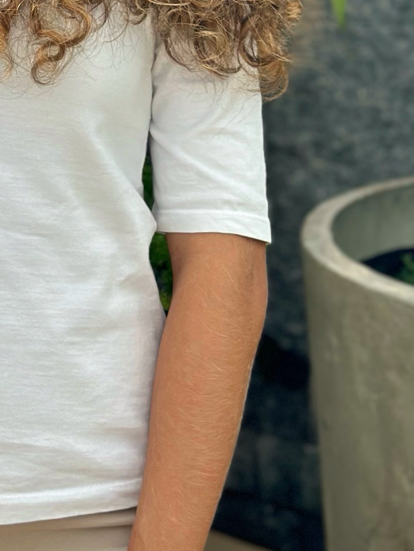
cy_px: -106
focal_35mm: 134
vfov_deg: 14.3
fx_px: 2137
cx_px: -32
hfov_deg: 10.9
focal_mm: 6.86
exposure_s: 1/313
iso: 80
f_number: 1.78
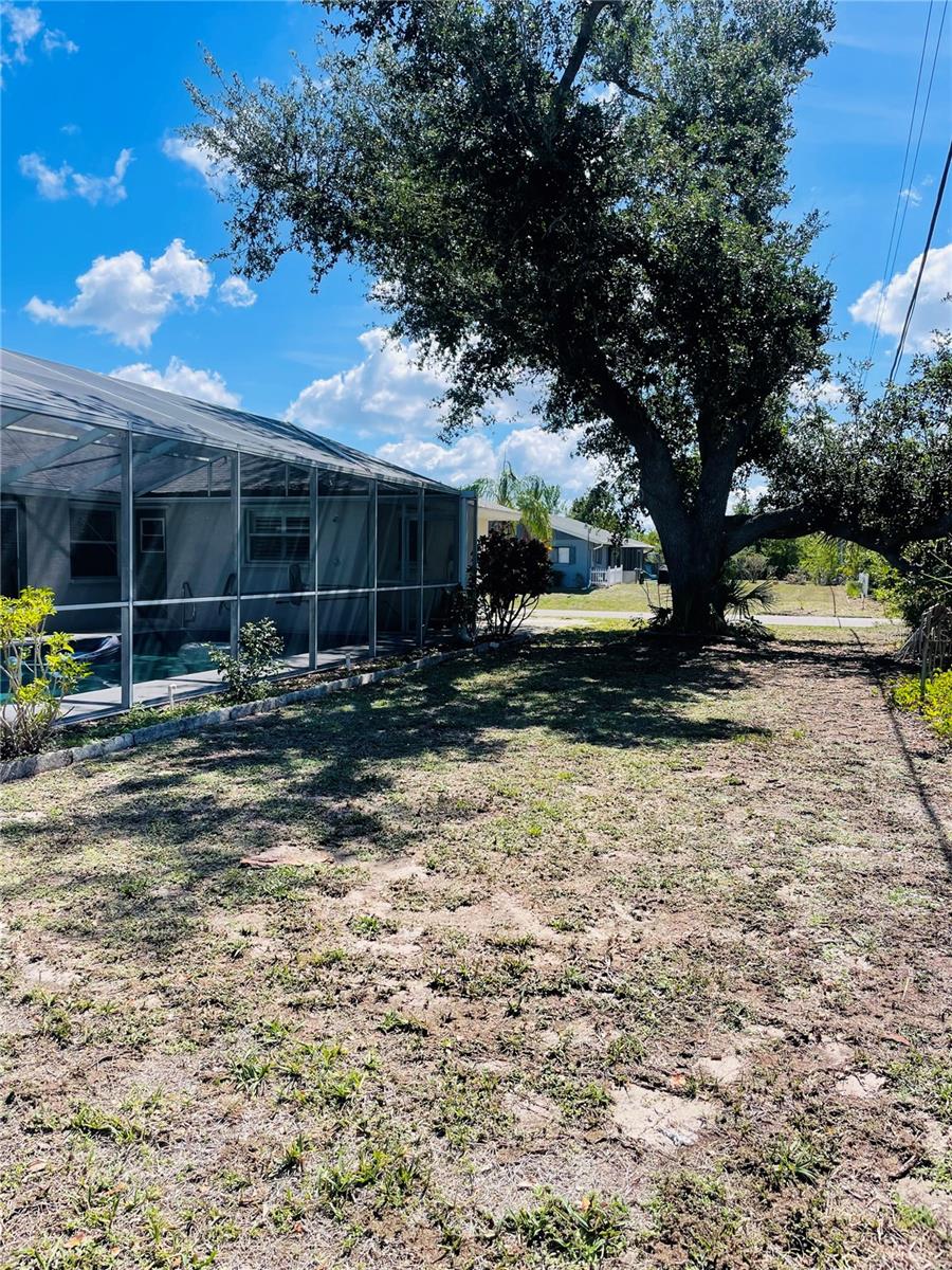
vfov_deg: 67.3
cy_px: 635
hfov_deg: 53.1
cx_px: 476
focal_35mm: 26
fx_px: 953
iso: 32
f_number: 1.6
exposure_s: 1/2618
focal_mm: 4.2
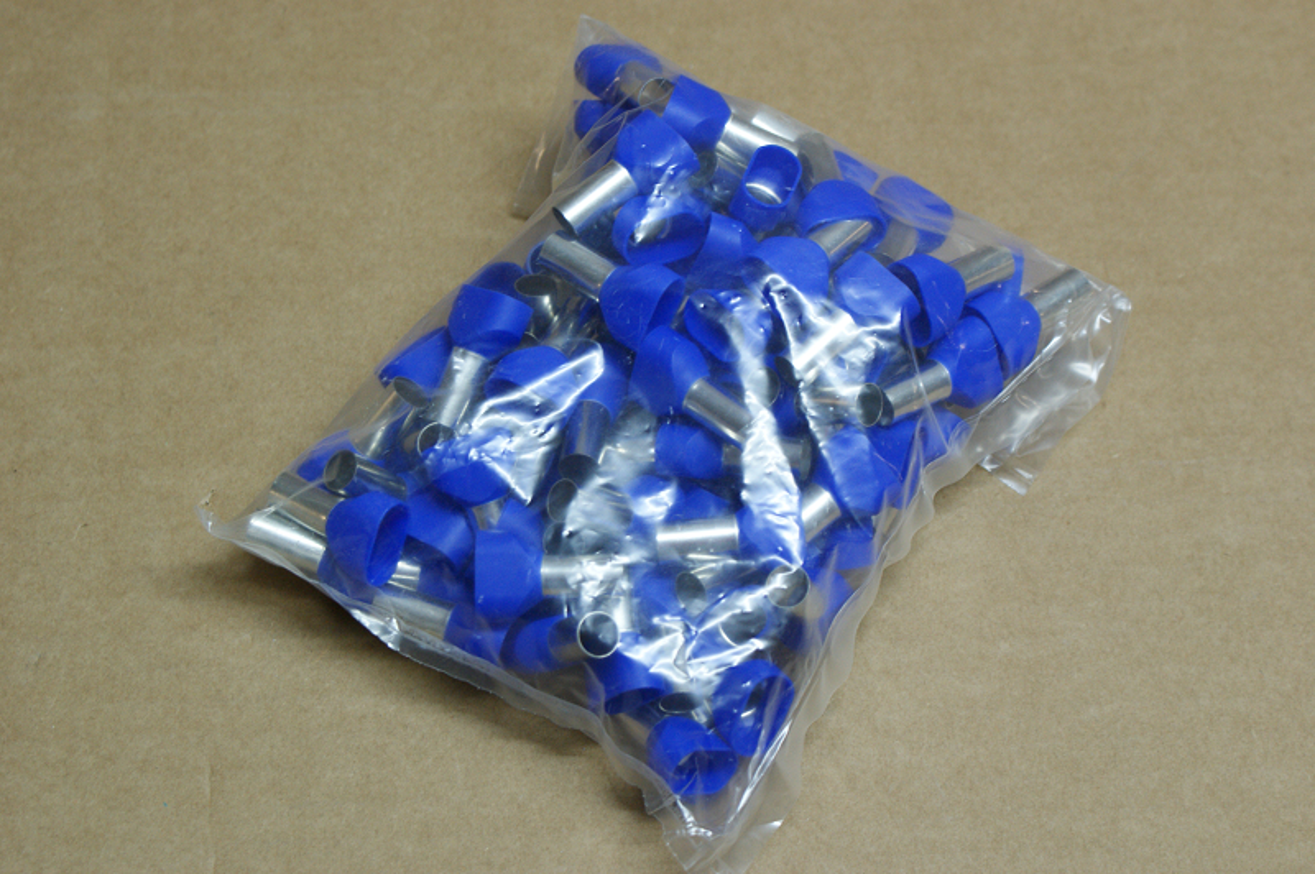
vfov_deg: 18.2
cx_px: 658
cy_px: 437
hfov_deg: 27.0
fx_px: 2737
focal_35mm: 75
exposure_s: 1/13
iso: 400
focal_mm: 50
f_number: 5.6
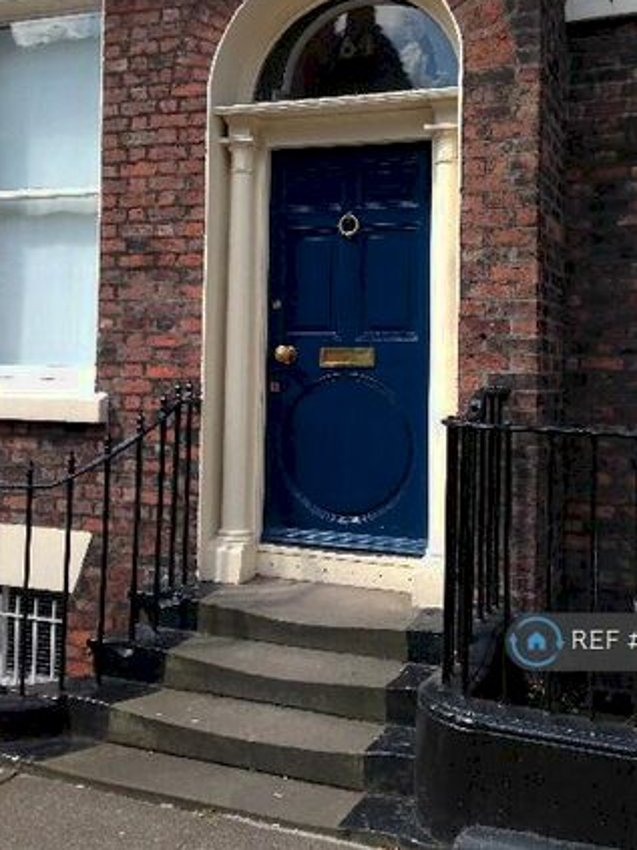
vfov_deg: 45.4
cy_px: 325
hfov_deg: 35.1
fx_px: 1006
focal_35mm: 41
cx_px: 346
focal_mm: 4.12
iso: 50
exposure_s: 1/602
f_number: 2.4
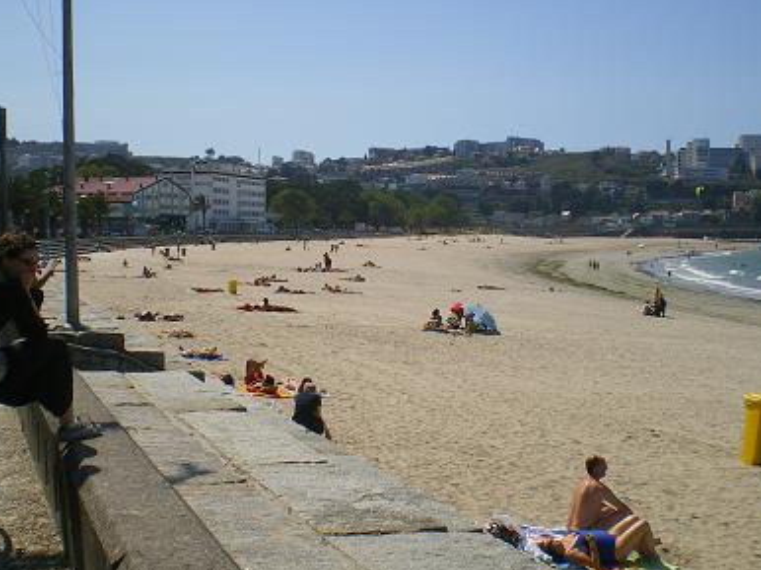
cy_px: 310
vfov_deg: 28.0
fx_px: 1142
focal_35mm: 52
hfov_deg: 36.8
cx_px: 394
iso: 64
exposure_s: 1/800
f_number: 4.6
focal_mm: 6.3
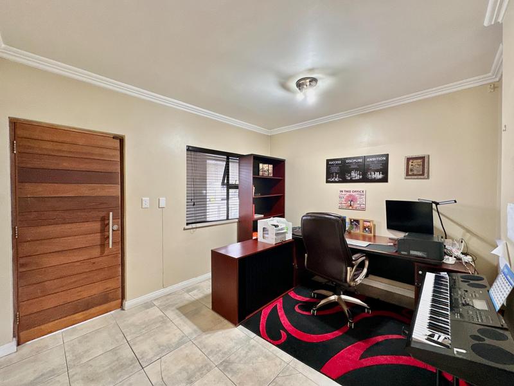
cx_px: 257
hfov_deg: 102.1
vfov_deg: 85.7
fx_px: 208
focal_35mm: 14
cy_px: 193
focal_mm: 2.22
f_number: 2.2
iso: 320
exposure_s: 1/50
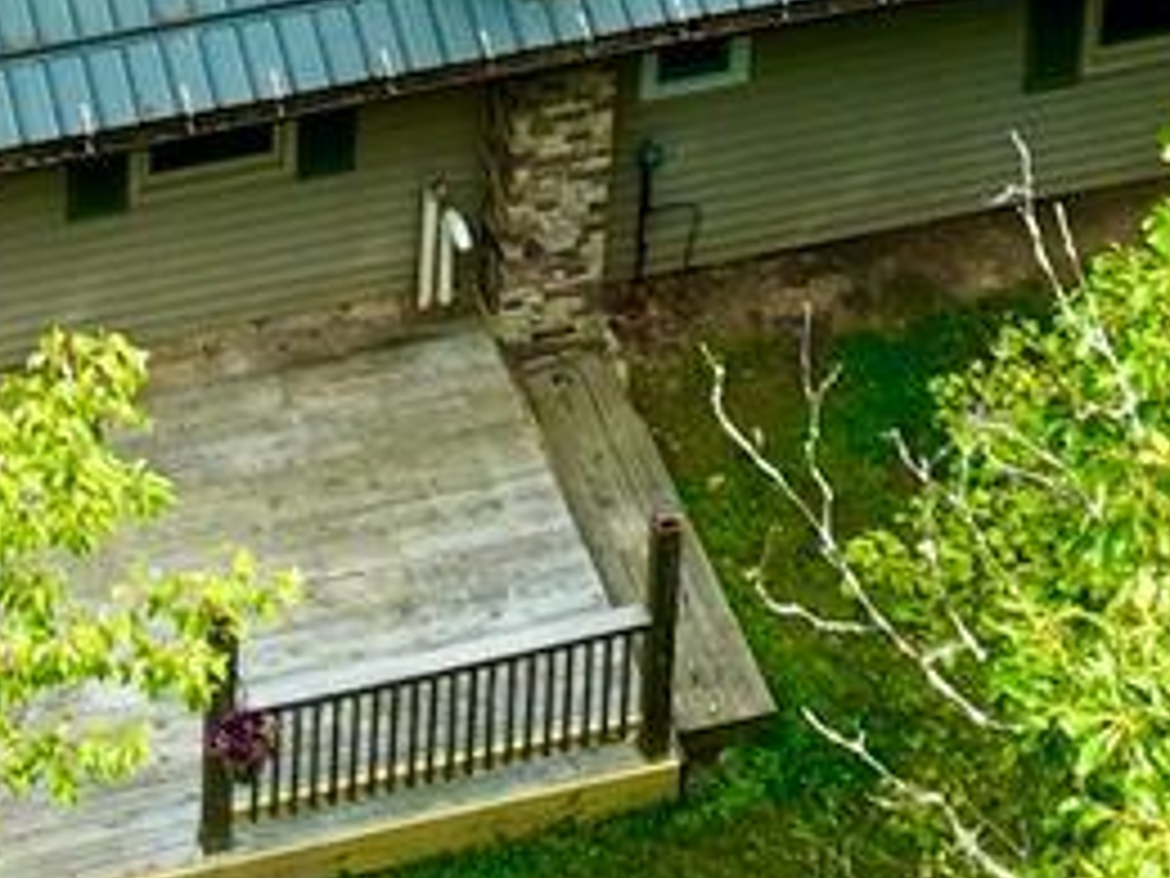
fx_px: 6388
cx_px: 76
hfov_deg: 10.4
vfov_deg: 6.6
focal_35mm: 189
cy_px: -2355
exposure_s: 1/1000
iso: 170
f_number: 2.8
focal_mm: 12.29
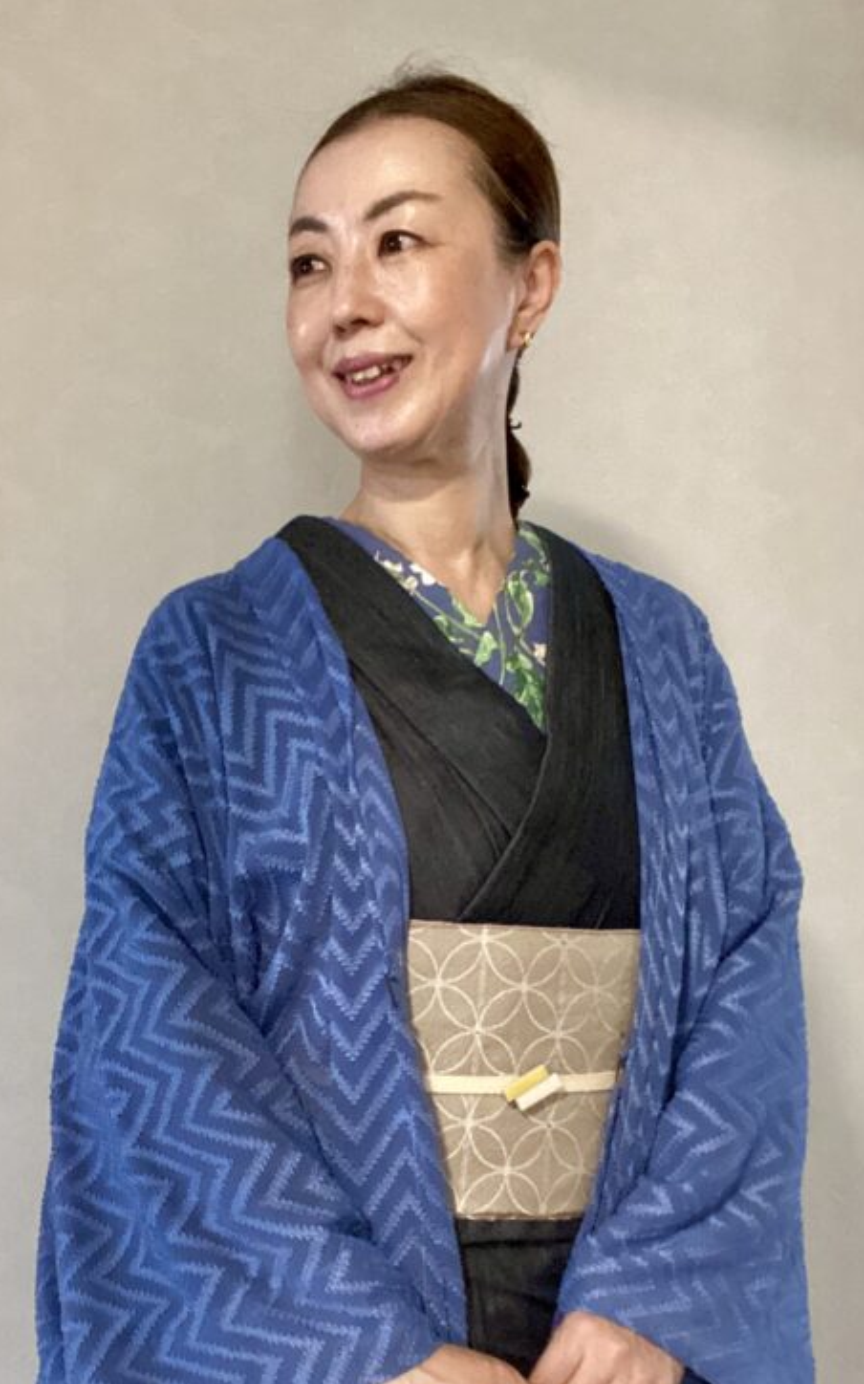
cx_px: 201
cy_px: 868
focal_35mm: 45
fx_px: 1697
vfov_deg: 44.0
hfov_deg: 28.1
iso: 500
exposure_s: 1/30
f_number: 2.2
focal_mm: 2.71
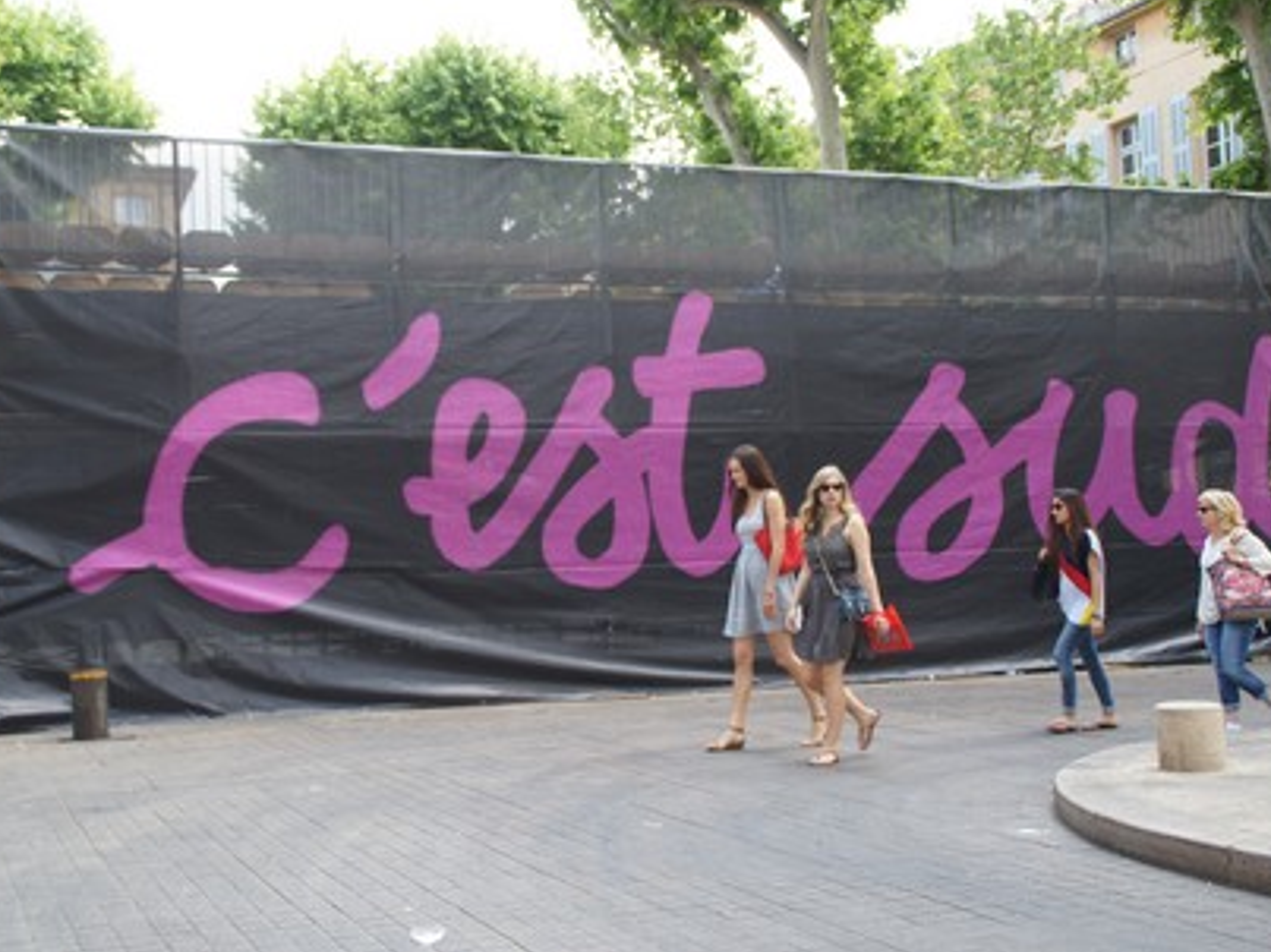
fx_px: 1688
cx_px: 631
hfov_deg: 41.2
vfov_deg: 31.5
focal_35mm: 46
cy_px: 474
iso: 100
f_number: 4.5
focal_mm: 28
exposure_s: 1/60
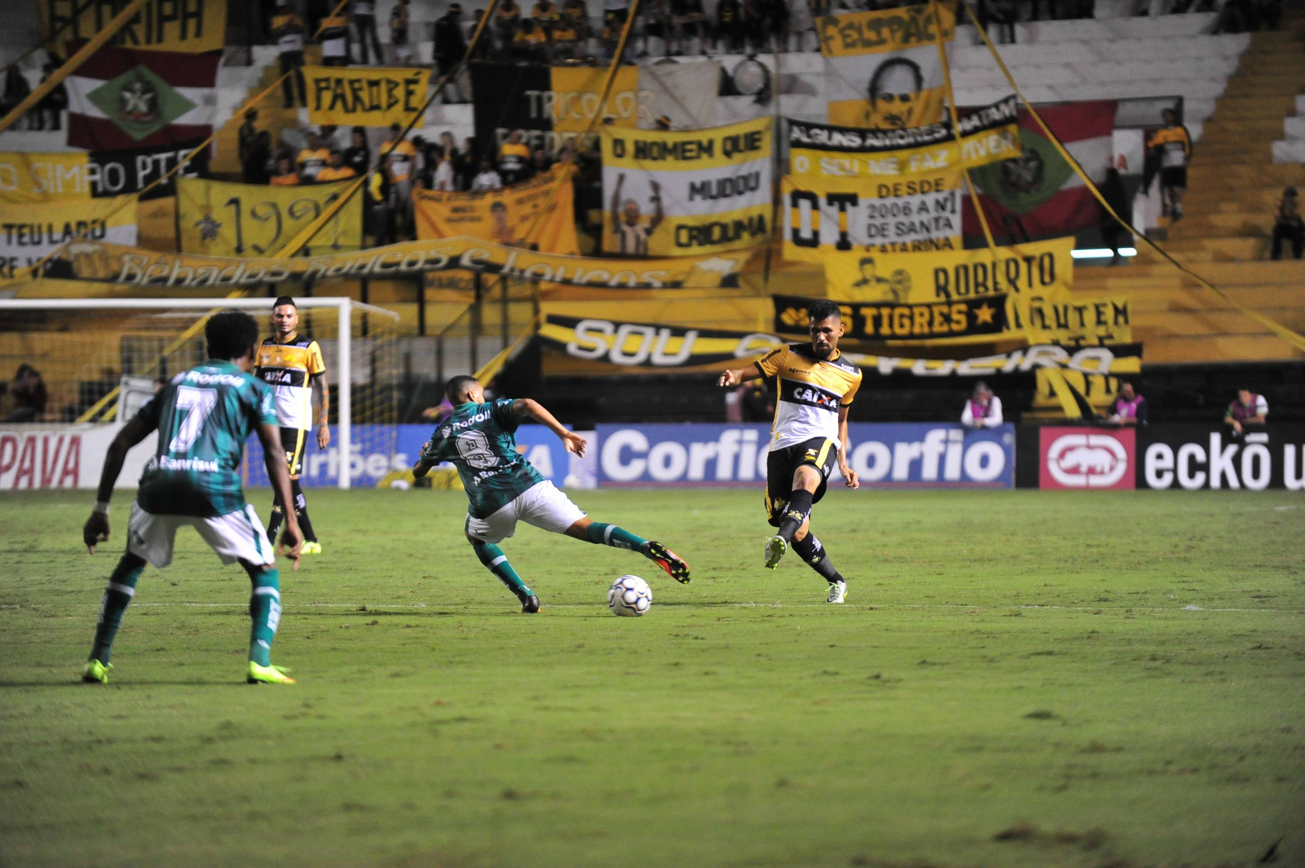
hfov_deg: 10.3
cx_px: 652
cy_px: 434
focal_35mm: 200
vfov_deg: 6.9
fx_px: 7246
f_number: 2.8
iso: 5000
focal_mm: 200
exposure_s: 1/1000
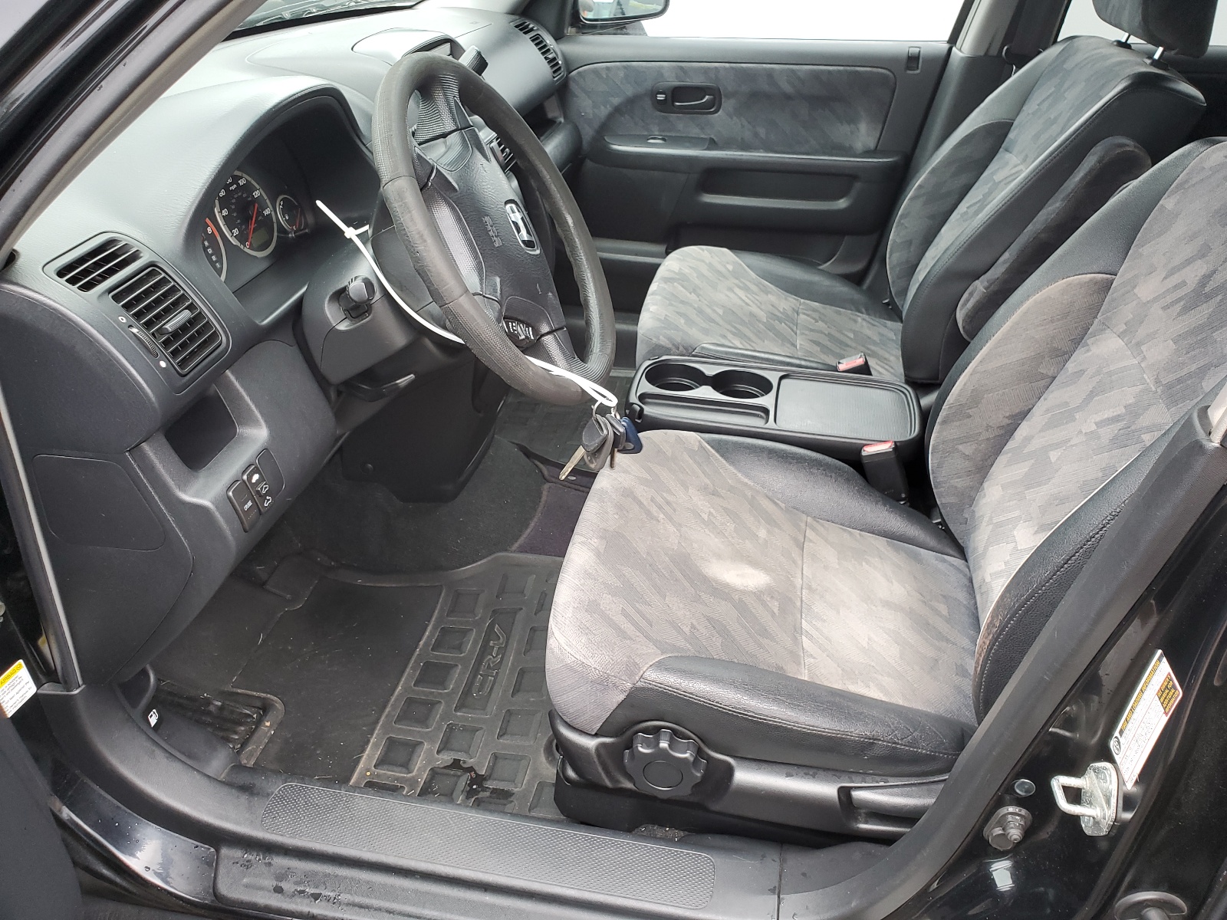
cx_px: 614
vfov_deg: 53.1
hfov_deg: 67.3
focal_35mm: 26
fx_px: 922
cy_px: 460
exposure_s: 1/60.2
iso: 61
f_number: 1.5
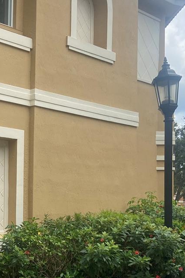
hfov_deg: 19.8
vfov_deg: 30.8
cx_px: -31
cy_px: 179
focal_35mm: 65
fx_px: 501
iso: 32
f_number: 1.8
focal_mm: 4.25
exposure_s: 1/1124
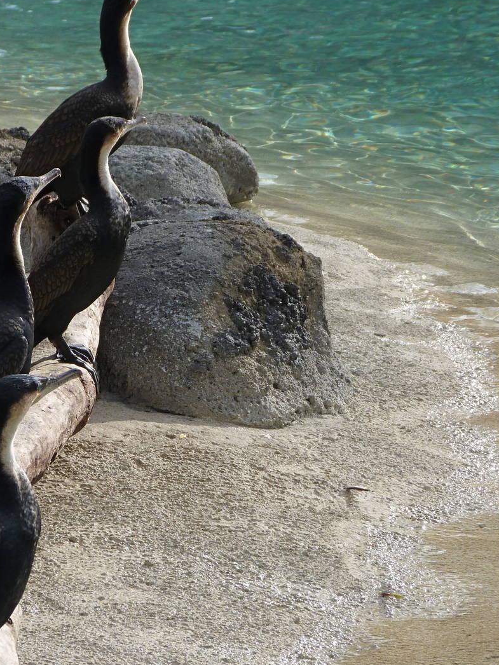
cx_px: 121
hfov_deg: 5.7
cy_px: 418
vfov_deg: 7.6
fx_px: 4995
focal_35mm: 260
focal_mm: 30.7
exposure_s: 1/320
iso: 80
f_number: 5.6
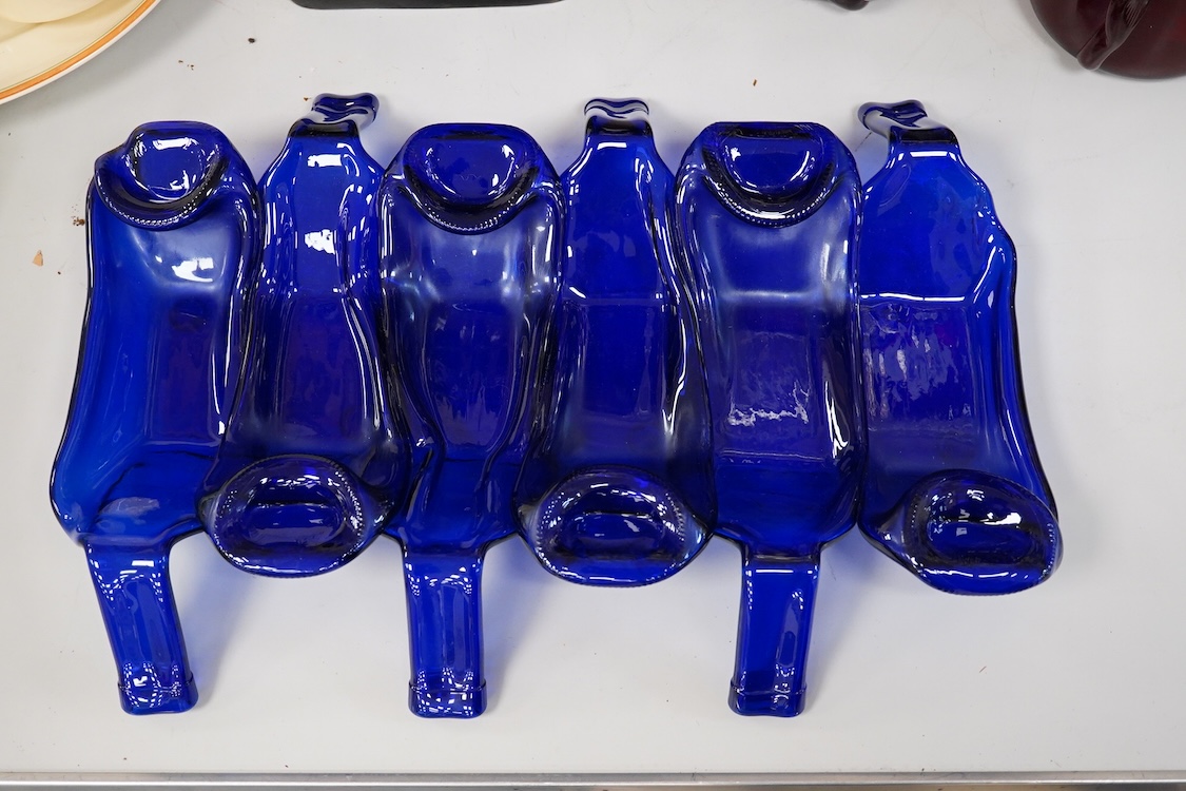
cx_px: 593
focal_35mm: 45
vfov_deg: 29.9
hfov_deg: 43.6
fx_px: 1482
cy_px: 396
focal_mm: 30
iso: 2500
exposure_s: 1/200
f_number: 4
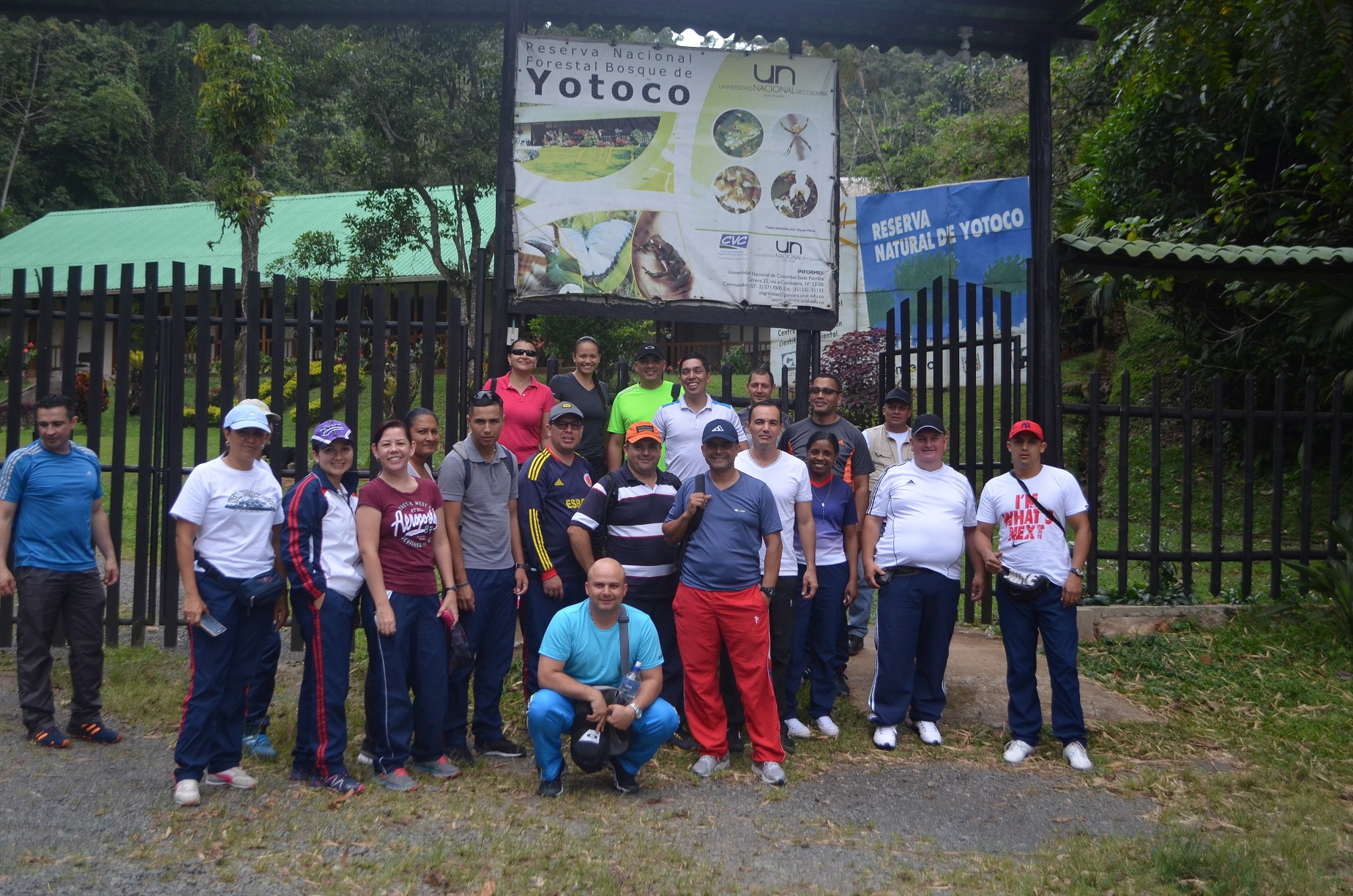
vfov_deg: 36.7
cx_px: 676
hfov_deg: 53.2
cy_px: 448
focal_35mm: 36
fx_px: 1350
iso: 640
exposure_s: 1/1000
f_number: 4
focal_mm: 24
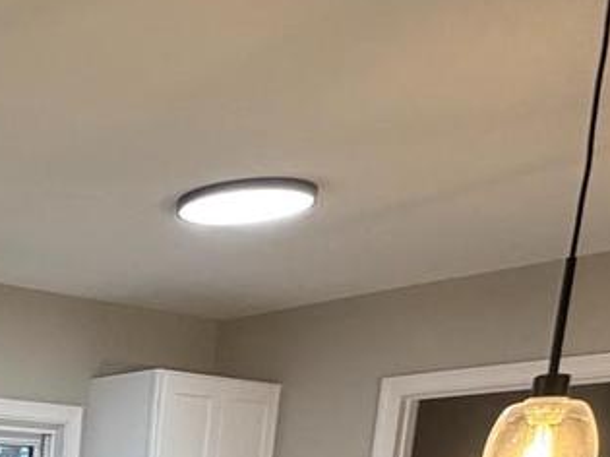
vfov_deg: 18.8
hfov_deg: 23.9
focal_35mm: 64
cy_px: 773
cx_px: -306
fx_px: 1127
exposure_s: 1/60
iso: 160
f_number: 2.2
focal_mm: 2.22
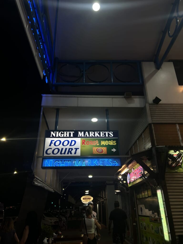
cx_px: 92
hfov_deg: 53.1
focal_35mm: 26
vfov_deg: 67.3
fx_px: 183
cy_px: 122
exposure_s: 1/100
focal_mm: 5.7
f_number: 1.5
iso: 32
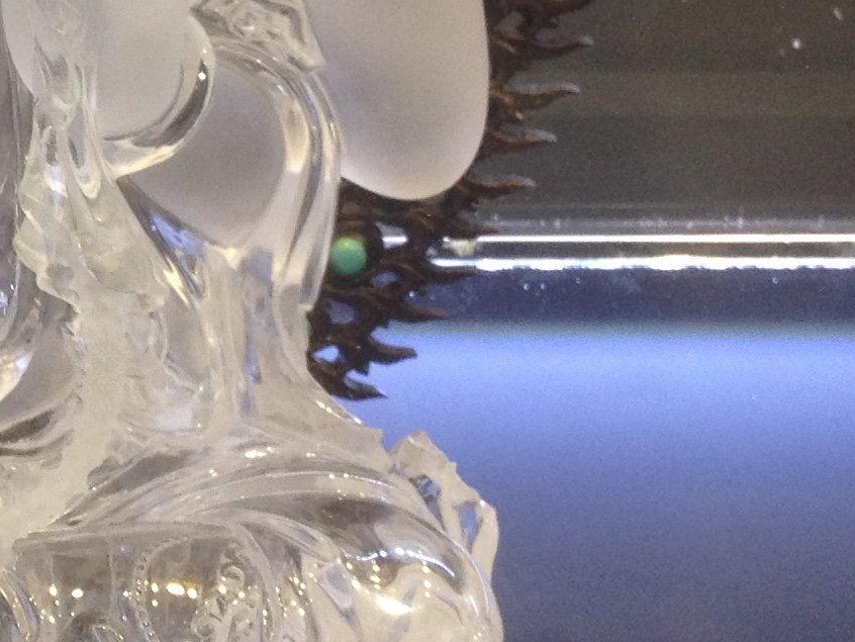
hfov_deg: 14.3
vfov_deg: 10.9
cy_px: 4
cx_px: -98
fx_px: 3335
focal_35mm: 135
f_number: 2.4
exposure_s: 1/60
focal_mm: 4.28
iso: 64
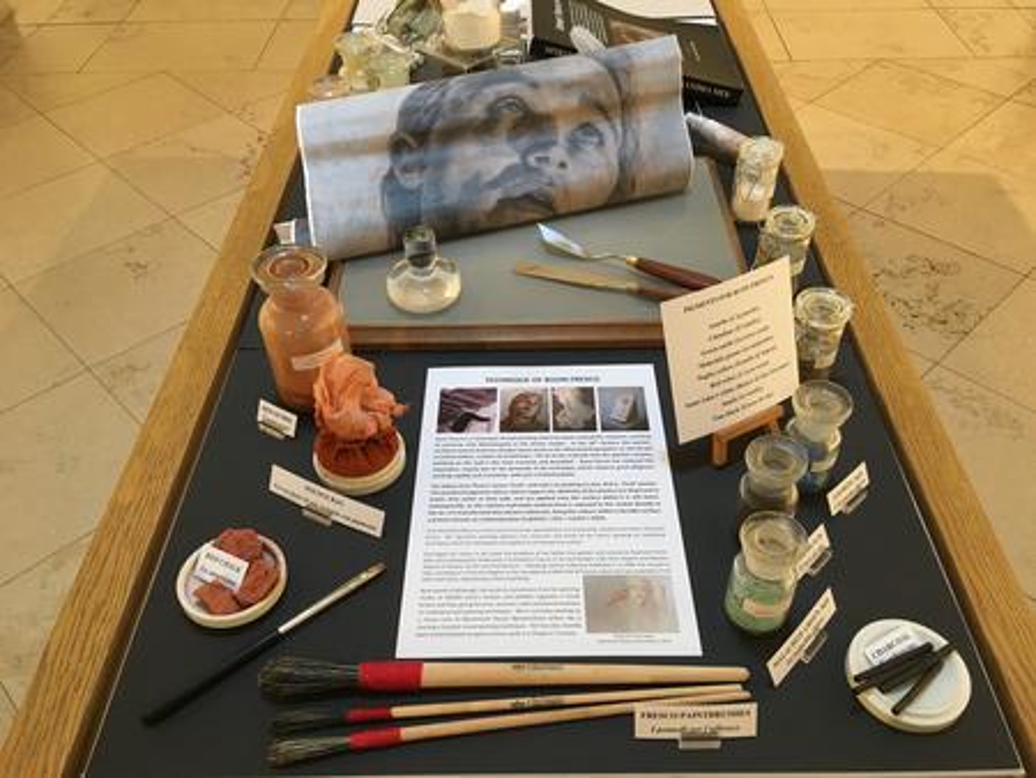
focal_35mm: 29
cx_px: 518
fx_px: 868
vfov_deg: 48.3
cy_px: 389
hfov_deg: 61.6
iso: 100
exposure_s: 1/33
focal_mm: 4.15
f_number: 2.2
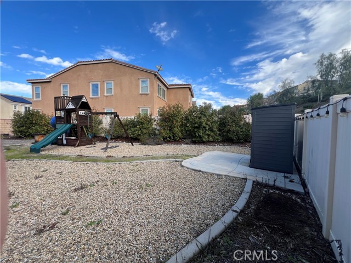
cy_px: 132
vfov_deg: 89.9
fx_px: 132
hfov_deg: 106.2
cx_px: 176
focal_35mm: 13
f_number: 1.8
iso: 32
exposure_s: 1/523
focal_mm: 1.57
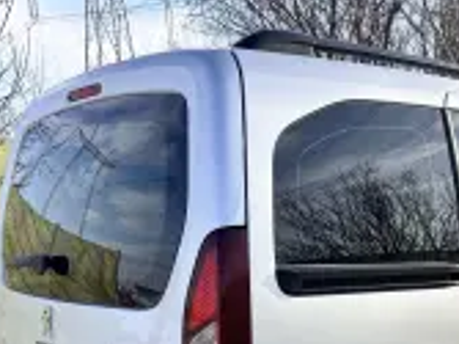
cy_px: 350
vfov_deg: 24.8
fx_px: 742
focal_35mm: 56
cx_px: 379
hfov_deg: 33.2
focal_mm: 5.96
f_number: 1.6
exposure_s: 1/1499
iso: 50
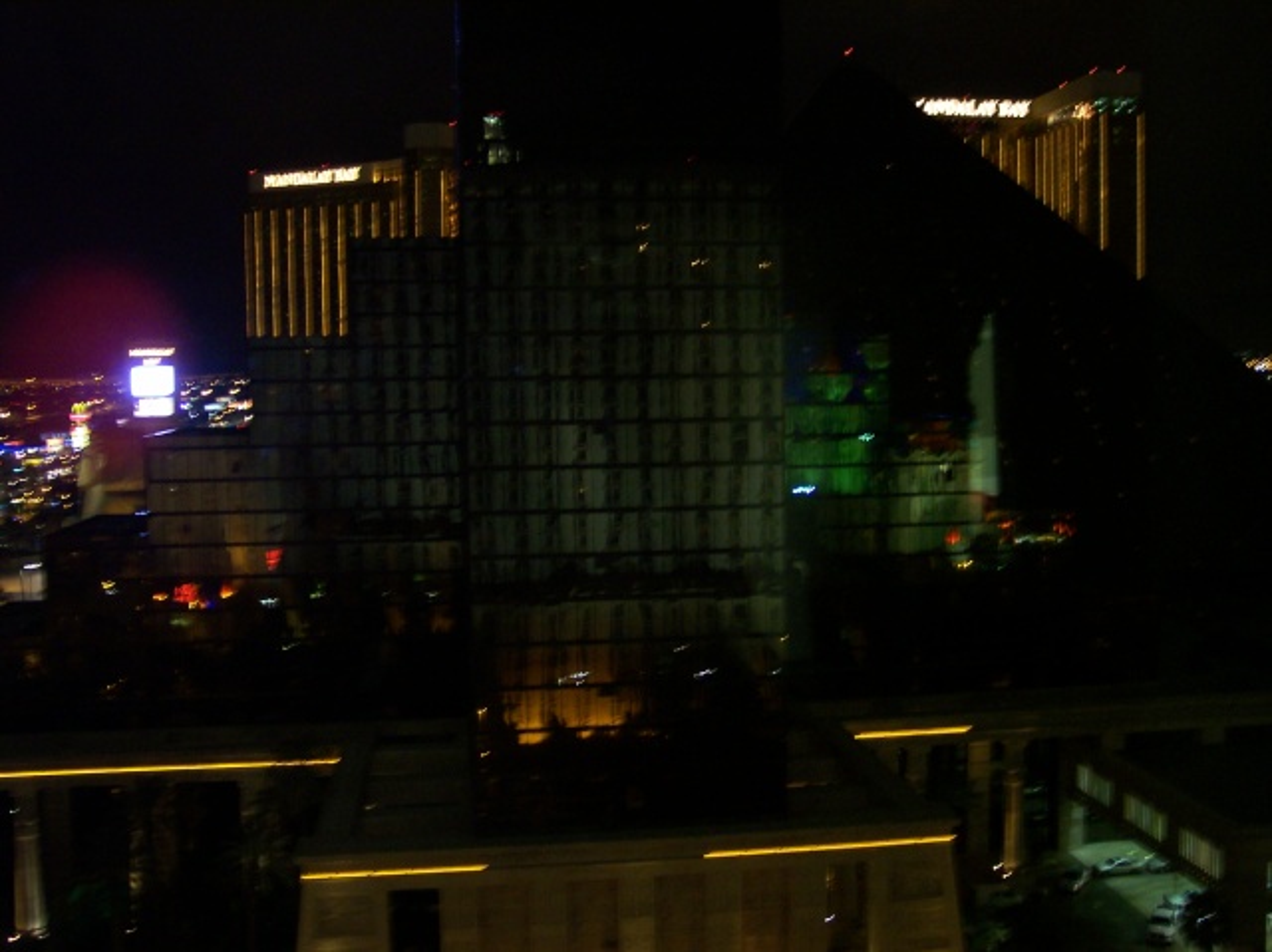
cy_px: 476
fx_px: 1395
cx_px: 636
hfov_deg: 49.0
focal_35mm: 38
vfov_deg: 37.7
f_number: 2.8
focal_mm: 8
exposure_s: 1/8
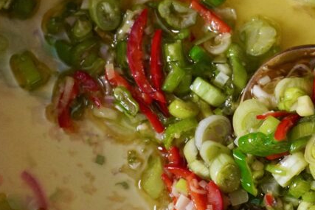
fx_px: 945
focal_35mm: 108
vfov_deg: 12.7
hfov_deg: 18.4
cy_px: 131
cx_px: 322
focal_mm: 30
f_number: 5.6
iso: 2500
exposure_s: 1/640
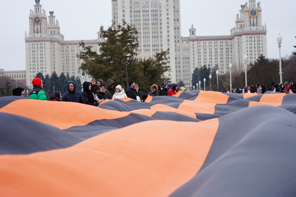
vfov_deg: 13.0
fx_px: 863
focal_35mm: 105
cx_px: 148
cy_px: 98
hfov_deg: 19.5
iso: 1250
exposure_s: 1/400
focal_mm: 105
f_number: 4
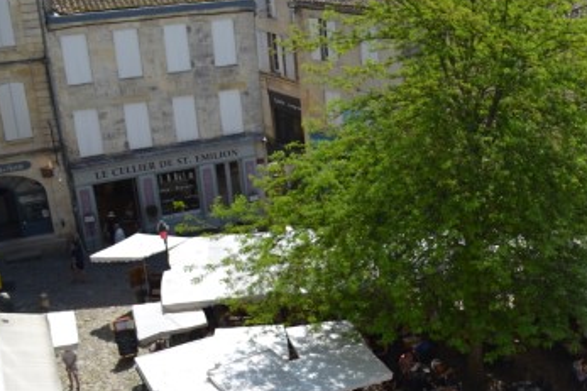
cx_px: 585
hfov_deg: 32.8
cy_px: 245
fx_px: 913
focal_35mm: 56
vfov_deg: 24.1
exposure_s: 1/160
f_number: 6.3
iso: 100
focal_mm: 18
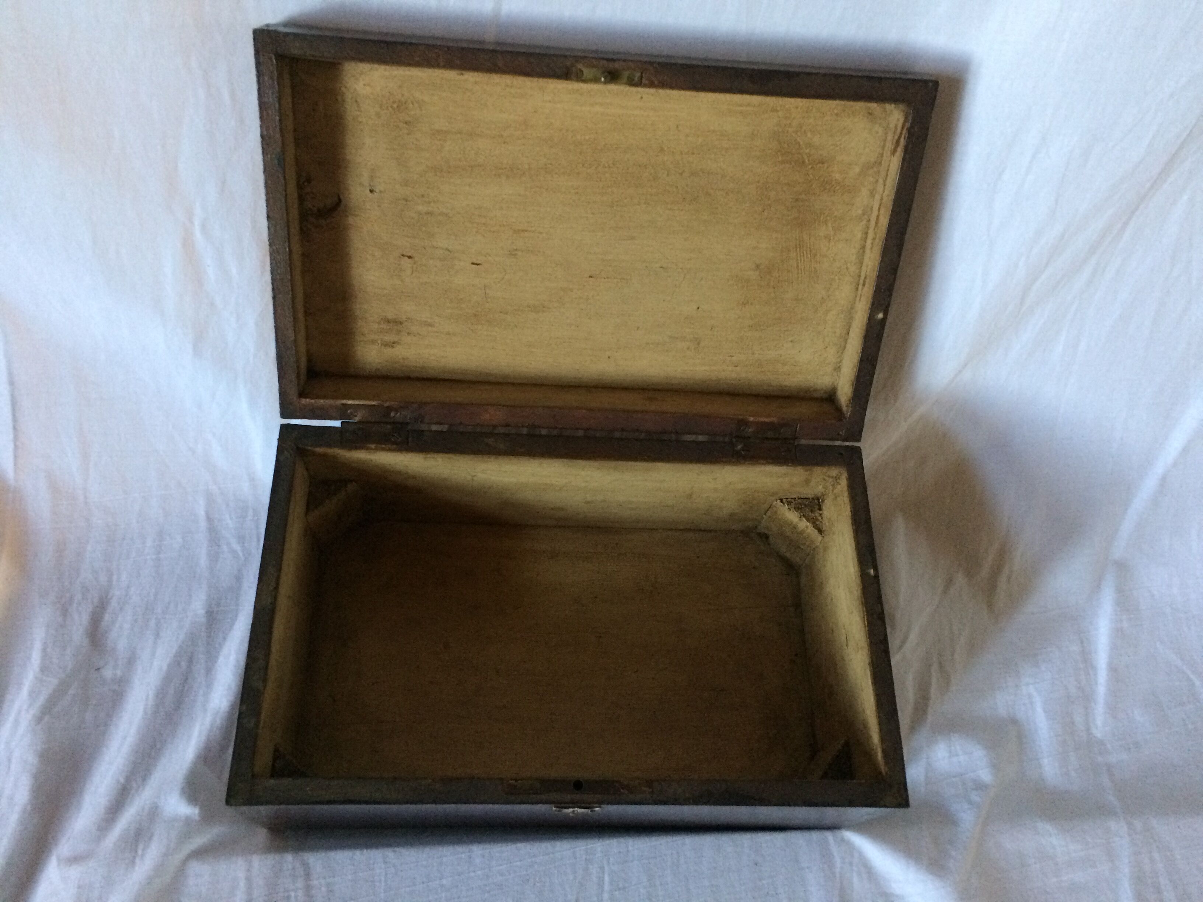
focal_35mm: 29
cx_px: 602
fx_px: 1008
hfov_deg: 61.7
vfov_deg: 48.2
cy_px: 451
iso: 320
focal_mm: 4.15
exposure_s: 1/20
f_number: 2.2
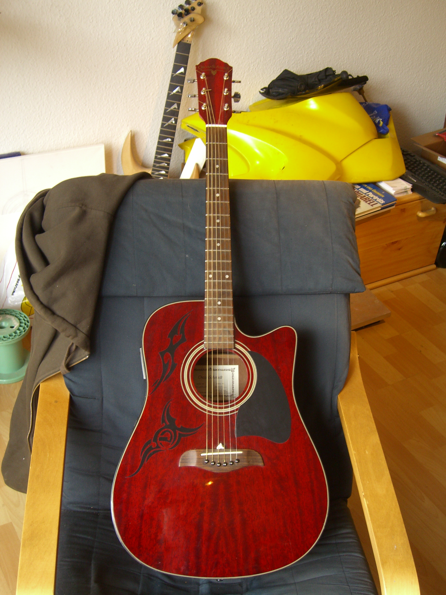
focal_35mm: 46
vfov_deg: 41.2
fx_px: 790
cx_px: 223
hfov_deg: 31.5
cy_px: 298
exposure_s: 1/13
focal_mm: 9.5
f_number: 3.1
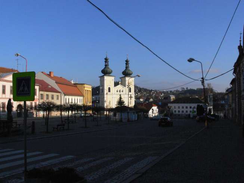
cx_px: 122
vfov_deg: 40.7
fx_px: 247
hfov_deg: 52.6
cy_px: 92
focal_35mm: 35
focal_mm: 7.4
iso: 400
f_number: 9
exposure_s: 1/1000
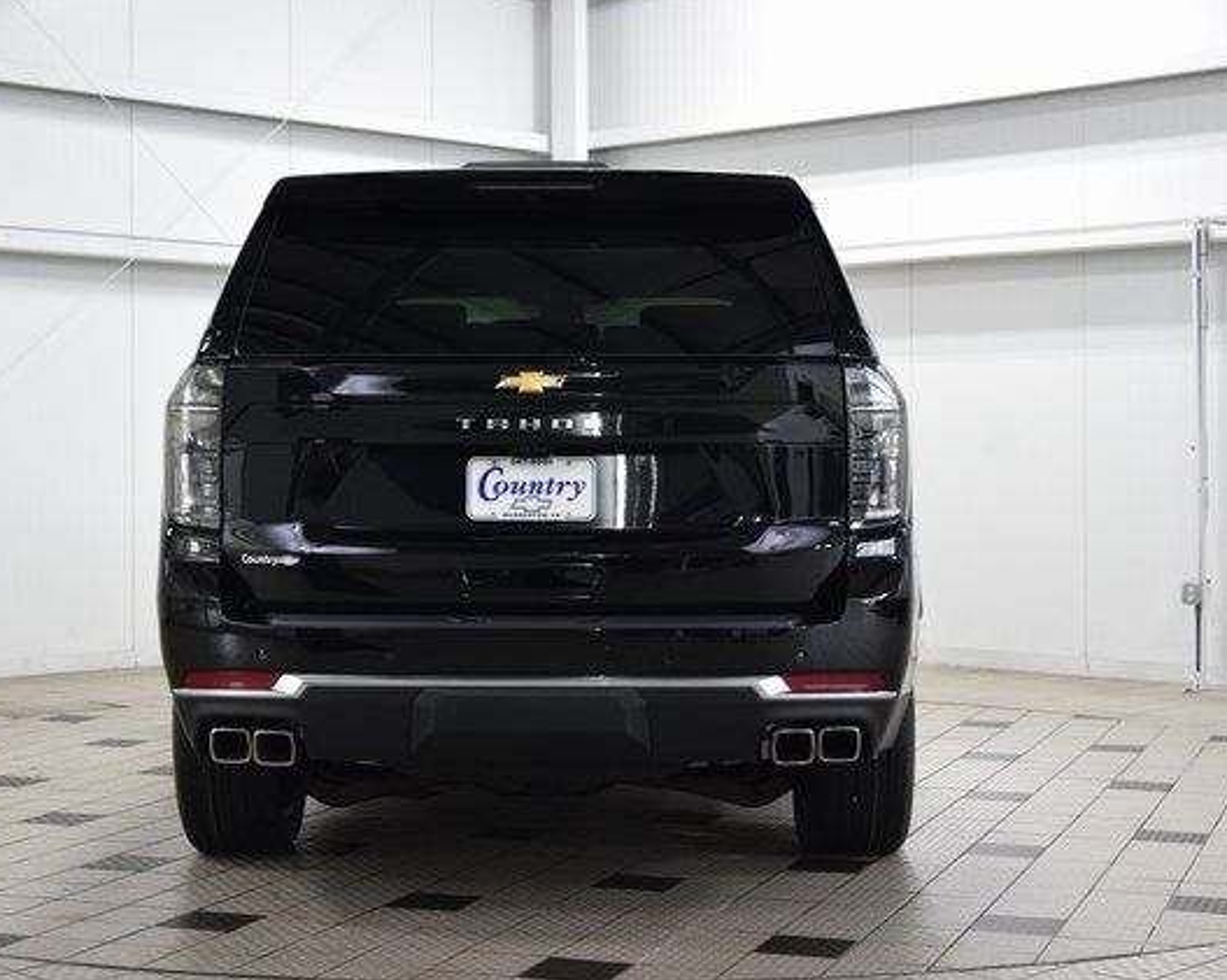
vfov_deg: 23.5
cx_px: 531
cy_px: 490
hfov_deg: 29.1
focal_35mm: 65
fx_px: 2359
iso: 1600
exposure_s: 1/60
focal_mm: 38
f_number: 5.6
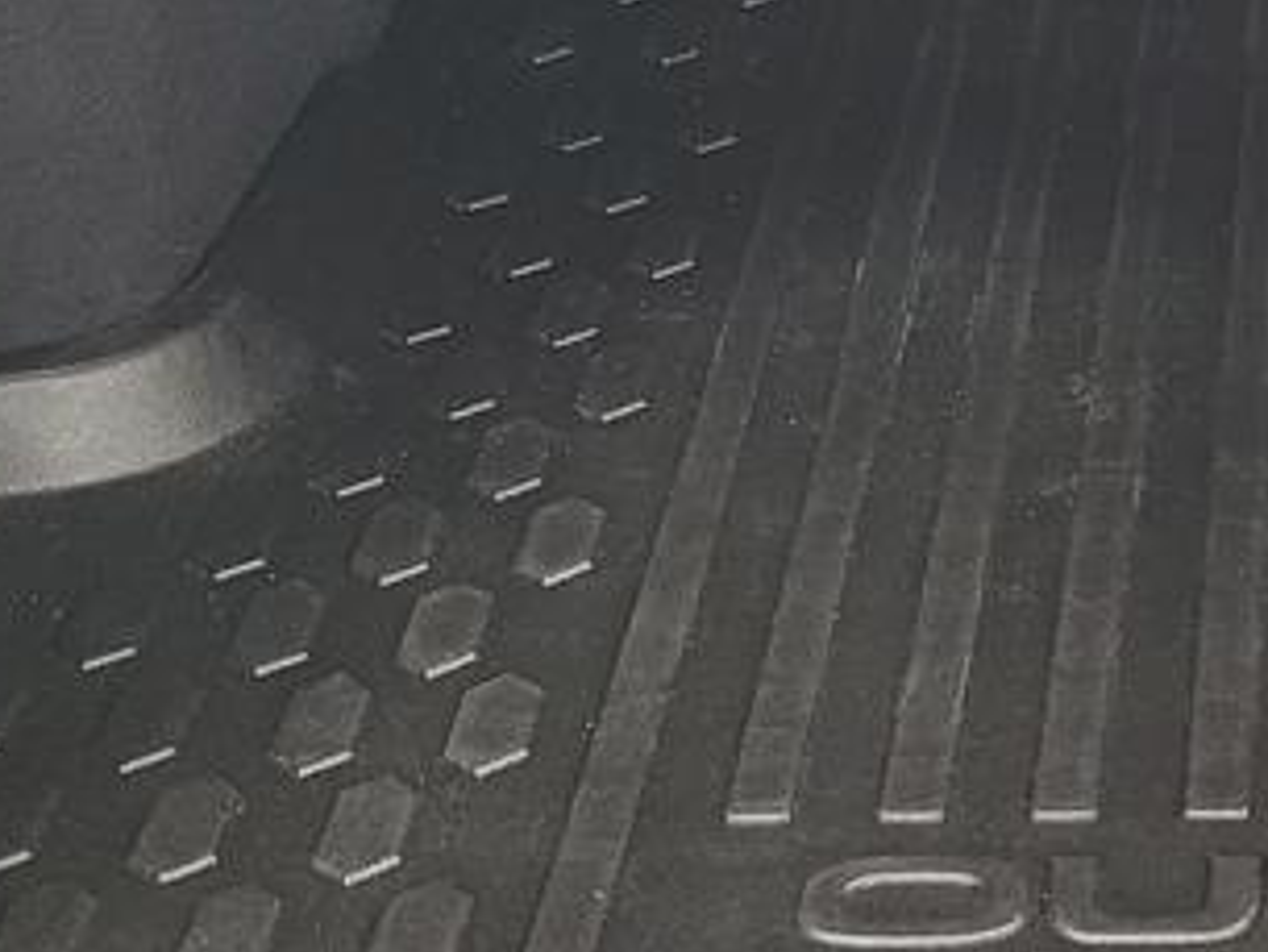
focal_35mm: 109
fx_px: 3994
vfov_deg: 13.4
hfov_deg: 17.1
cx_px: 1605
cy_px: 58
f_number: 1.8
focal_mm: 5.4
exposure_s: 1/40
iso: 500
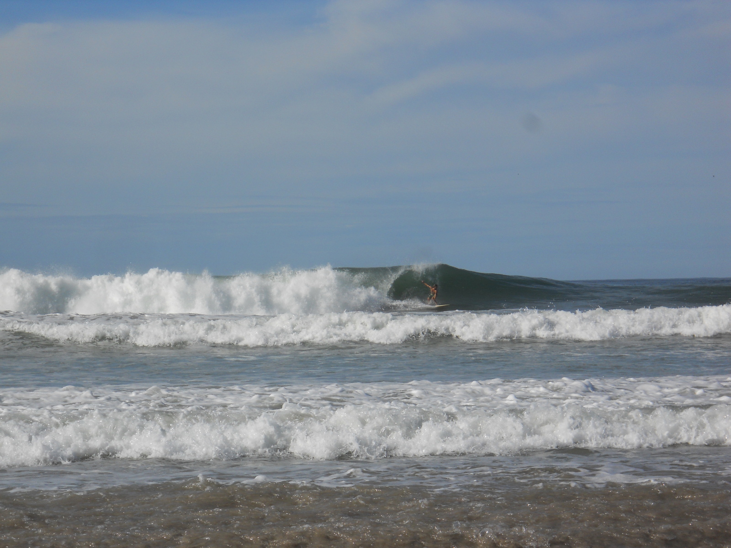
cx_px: 366
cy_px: 274
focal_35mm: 140
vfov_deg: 10.6
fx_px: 2956
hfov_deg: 14.1
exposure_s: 1/500
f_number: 6.6
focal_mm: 25
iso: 80
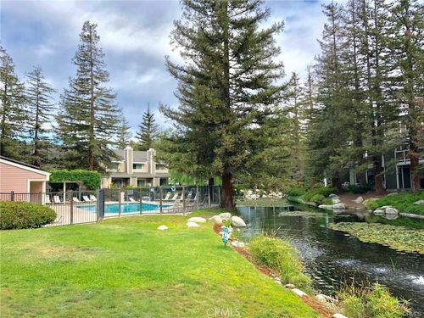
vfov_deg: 49.7
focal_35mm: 28
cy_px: 159
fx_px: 343
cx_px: 212
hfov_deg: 63.4
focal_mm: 3.99
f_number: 1.8
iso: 20
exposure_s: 1/578
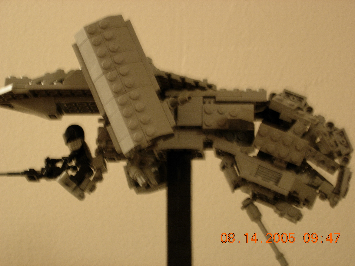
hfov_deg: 17.4
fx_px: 1159
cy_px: 133
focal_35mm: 113
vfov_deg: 13.1
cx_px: 178
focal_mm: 23.4
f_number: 4.9
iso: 94
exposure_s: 1/4
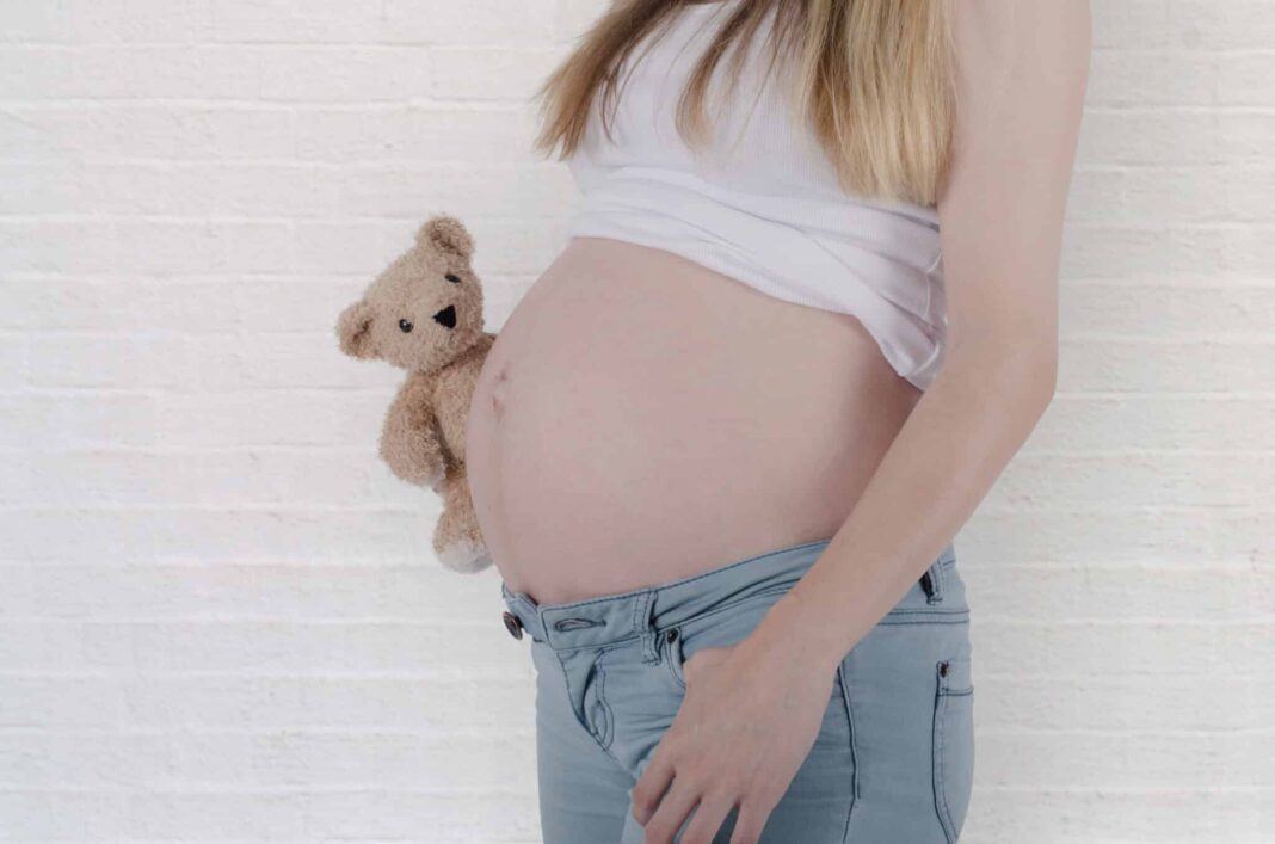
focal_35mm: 75
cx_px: 638
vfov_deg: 18.1
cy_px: 422
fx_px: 2650
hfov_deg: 27.0
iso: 100
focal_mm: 50
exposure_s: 1/200
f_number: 11
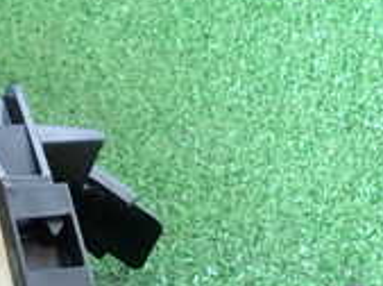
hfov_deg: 20.3
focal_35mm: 89
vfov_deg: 16.4
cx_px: -107
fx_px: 983
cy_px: 241
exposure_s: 1/50
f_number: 2
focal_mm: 4.5
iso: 200
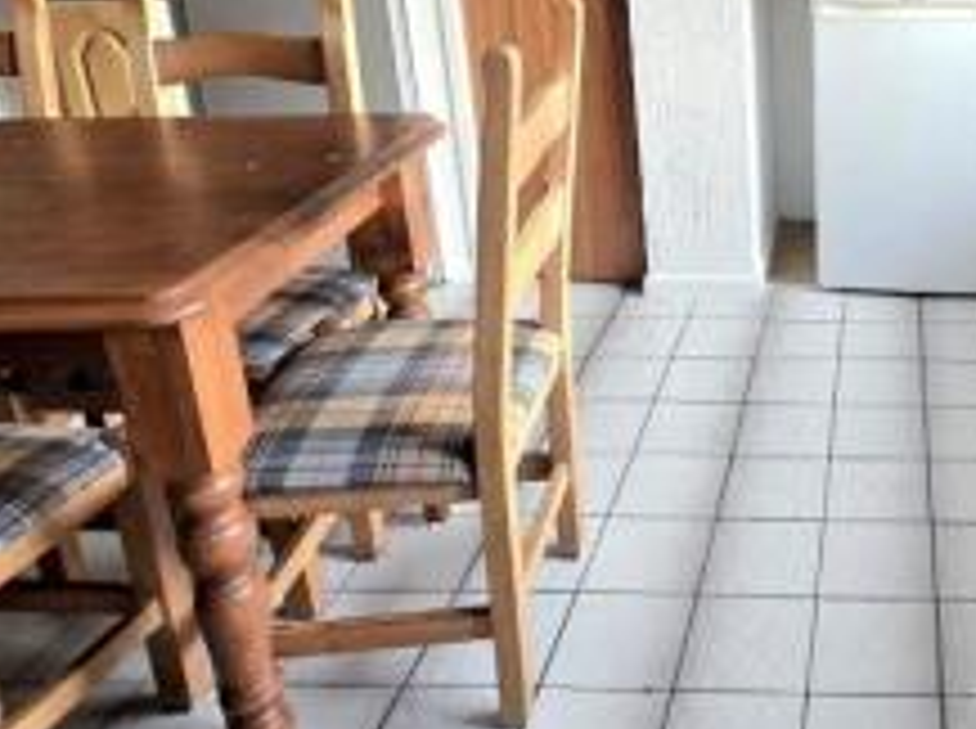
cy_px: 151
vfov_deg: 39.1
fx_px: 985
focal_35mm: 35
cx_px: 875
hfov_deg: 47.5
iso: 125
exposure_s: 1/101
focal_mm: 2.2
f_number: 1.9
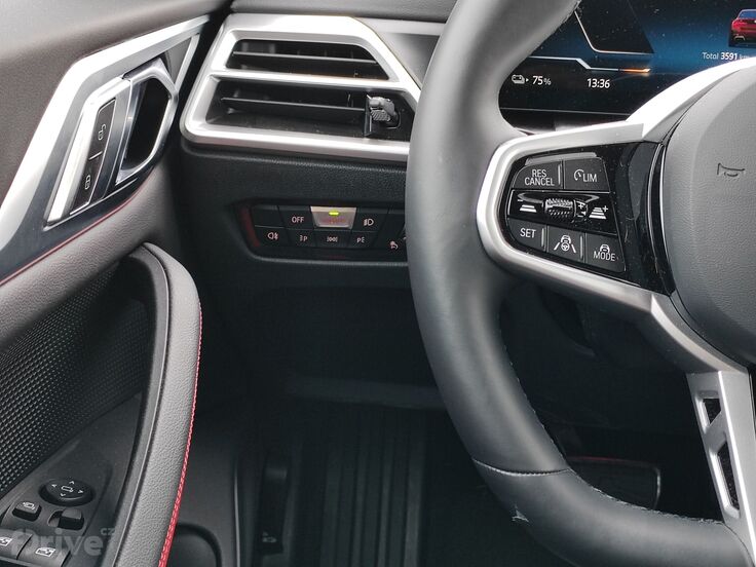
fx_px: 1179
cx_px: 378
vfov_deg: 27.0
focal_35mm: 54
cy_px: 284
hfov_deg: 35.5
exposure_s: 1/100
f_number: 1.9
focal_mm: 5.52
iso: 400
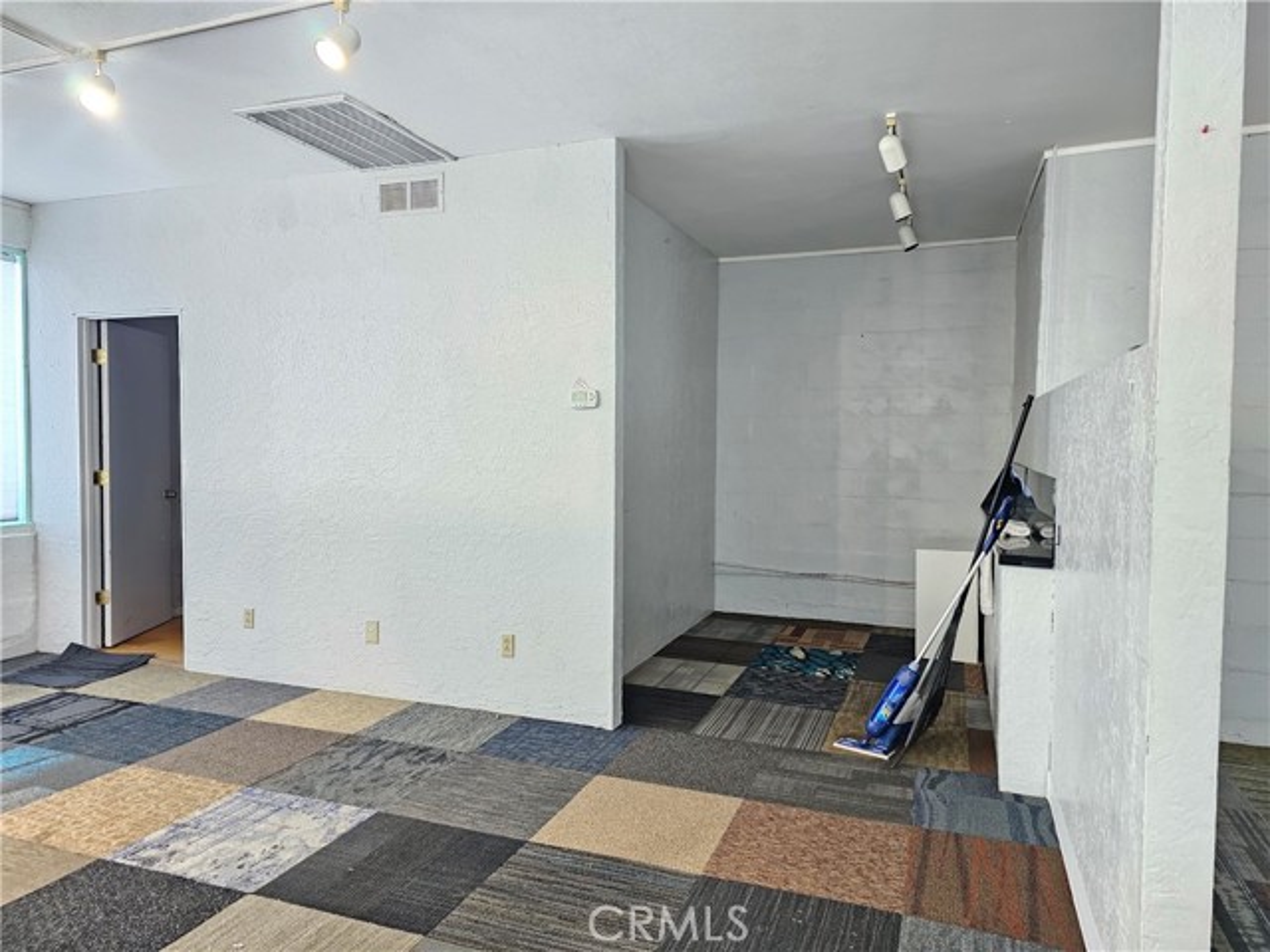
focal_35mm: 23
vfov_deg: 58.9
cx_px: 635
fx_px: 844
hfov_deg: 73.9
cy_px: 476
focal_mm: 6.3
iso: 1250
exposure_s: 1/24
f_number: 1.7
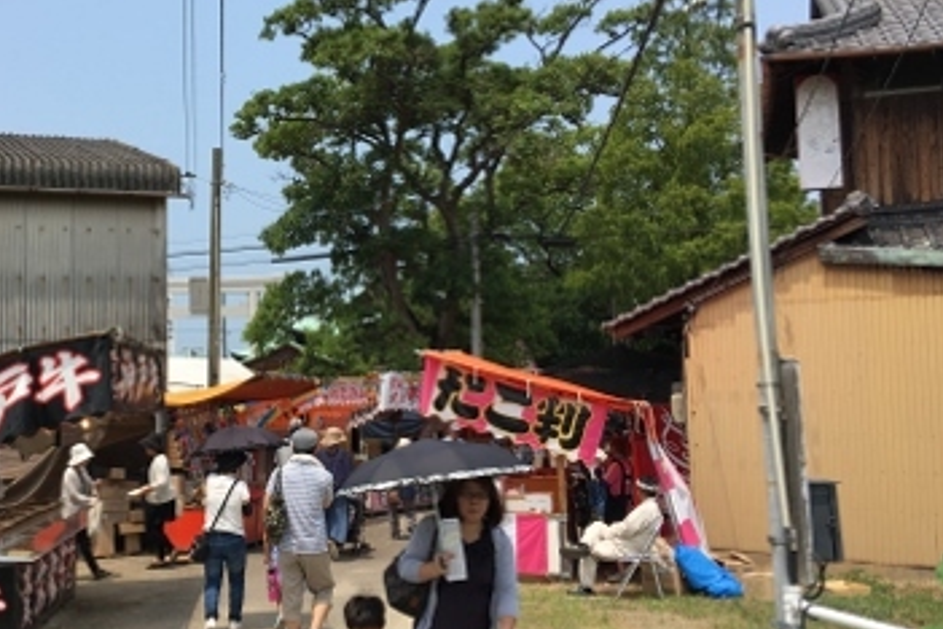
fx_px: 1126
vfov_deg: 31.2
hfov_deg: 44.4
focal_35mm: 43
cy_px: 308
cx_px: 279
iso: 25
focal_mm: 4.15
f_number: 2.2
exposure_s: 1/1350
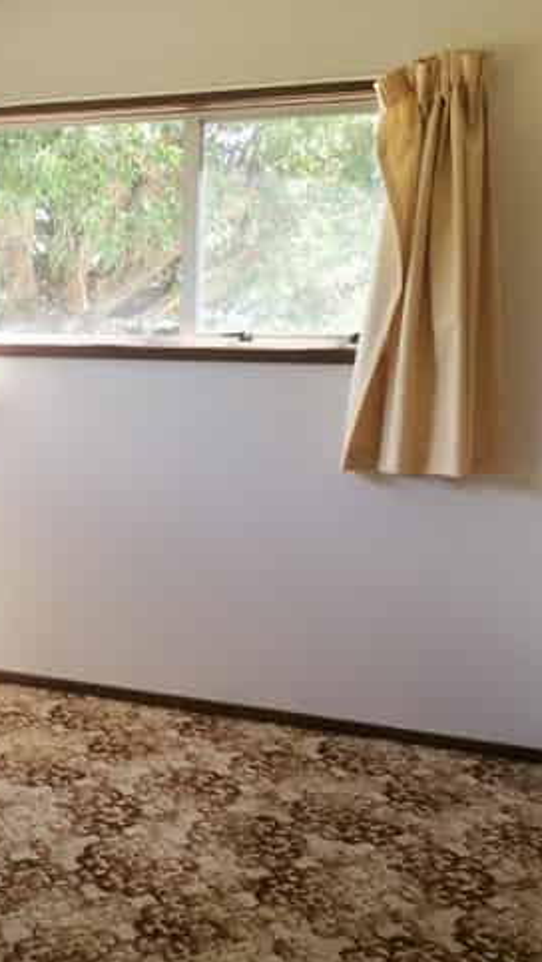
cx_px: 54
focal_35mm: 43
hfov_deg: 26.8
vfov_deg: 47.3
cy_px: 487
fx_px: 1098
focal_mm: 4.15
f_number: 2.2
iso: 50
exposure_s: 1/100
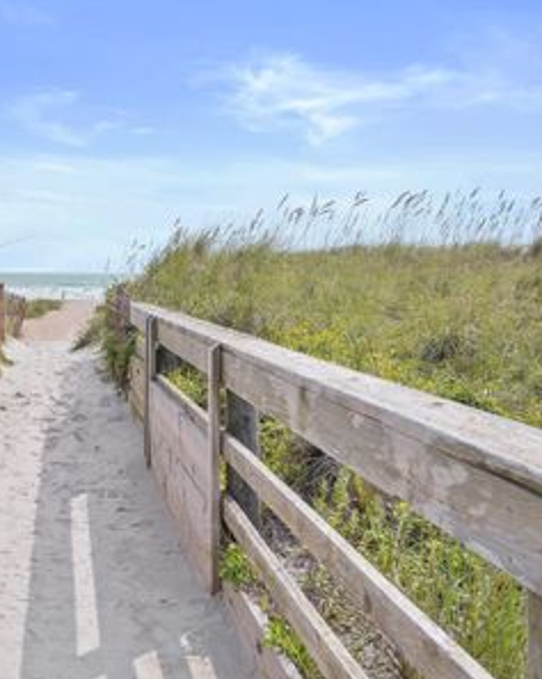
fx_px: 924
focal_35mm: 46
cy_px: 270
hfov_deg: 31.2
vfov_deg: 40.2
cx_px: 57
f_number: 8
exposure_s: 1/400
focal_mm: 14
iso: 400
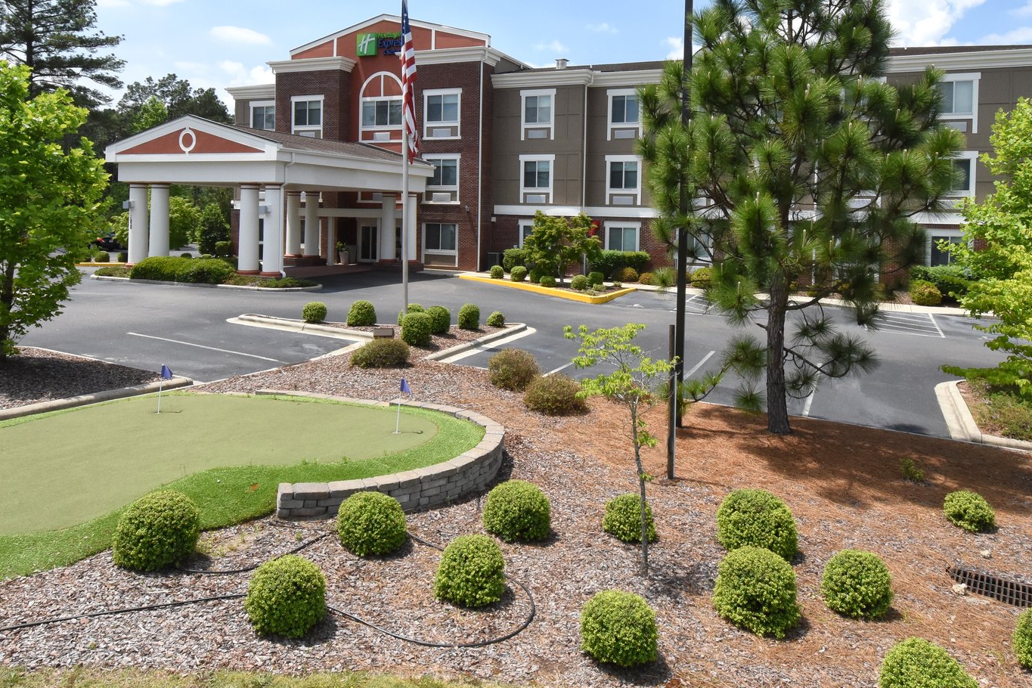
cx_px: 553
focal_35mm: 25
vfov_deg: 50.8
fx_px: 709
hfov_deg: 72.0
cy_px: 228
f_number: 14
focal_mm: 11
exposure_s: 1/800
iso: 800
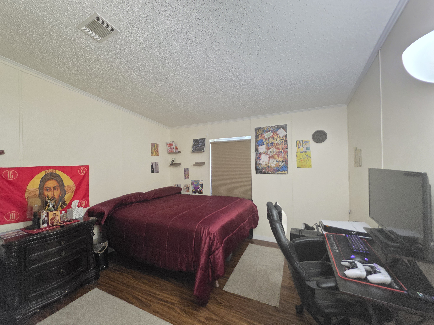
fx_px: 163
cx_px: 217
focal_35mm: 13
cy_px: 162
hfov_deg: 106.2
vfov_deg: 89.9
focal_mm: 2.2
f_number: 1.9
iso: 1000
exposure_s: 1/60
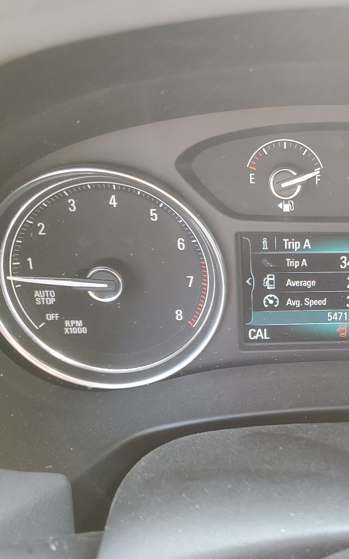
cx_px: 355
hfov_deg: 31.6
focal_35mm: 37
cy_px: 280
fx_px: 563
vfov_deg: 52.7
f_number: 1.5
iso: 65
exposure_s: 1/60.2
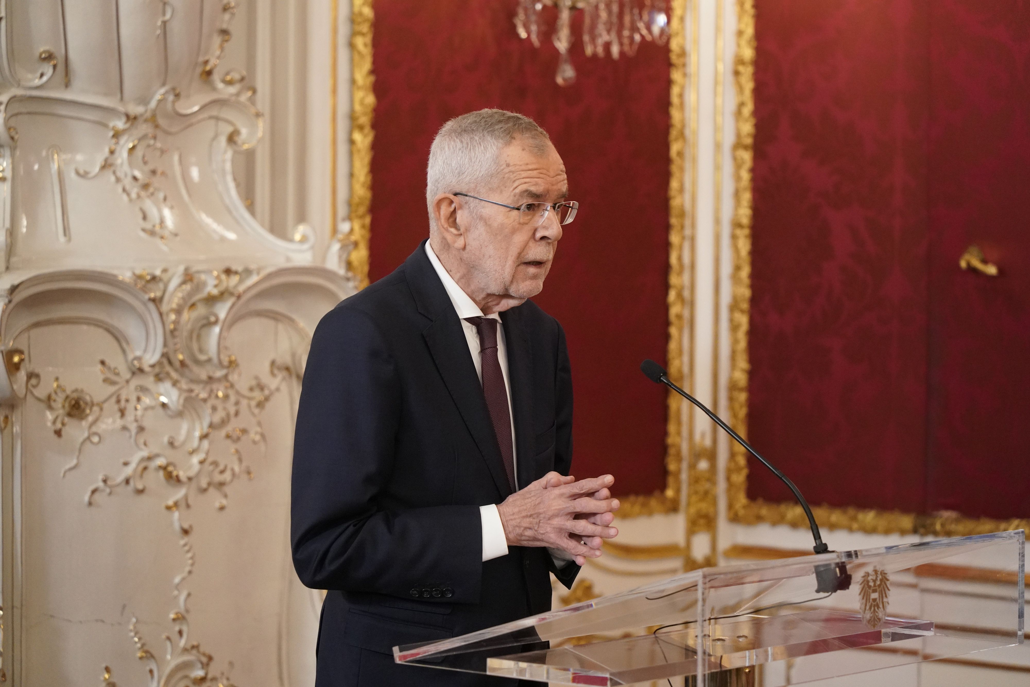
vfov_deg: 13.0
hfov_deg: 19.5
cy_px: 344
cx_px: 515
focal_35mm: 105
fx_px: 3004
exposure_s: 1/250
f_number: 4.5
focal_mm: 105
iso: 6400
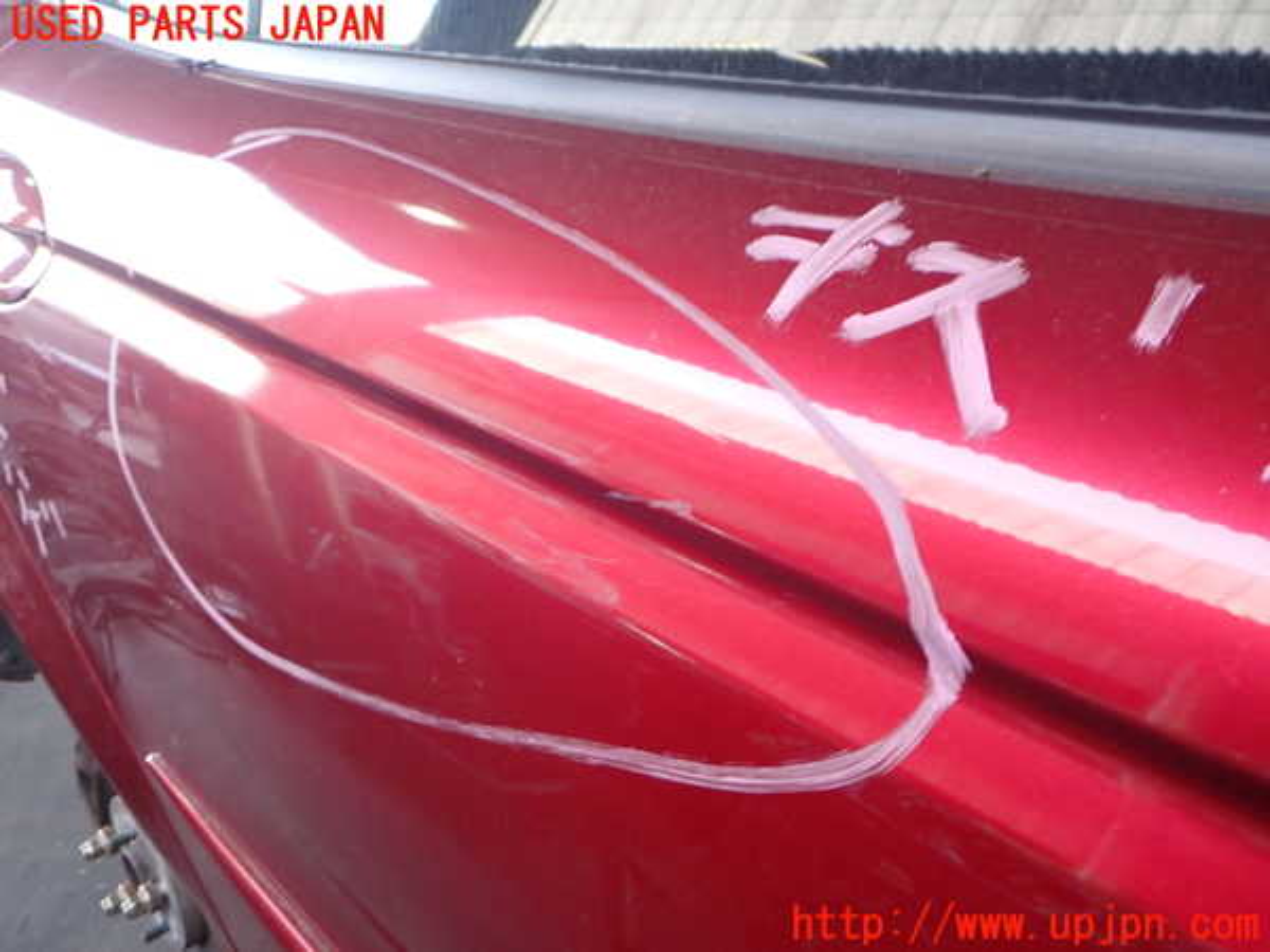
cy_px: 476
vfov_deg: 46.8
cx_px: 635
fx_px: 1101
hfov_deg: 60.0
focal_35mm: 30
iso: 200
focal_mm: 5.4
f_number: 2.3
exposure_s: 1/60
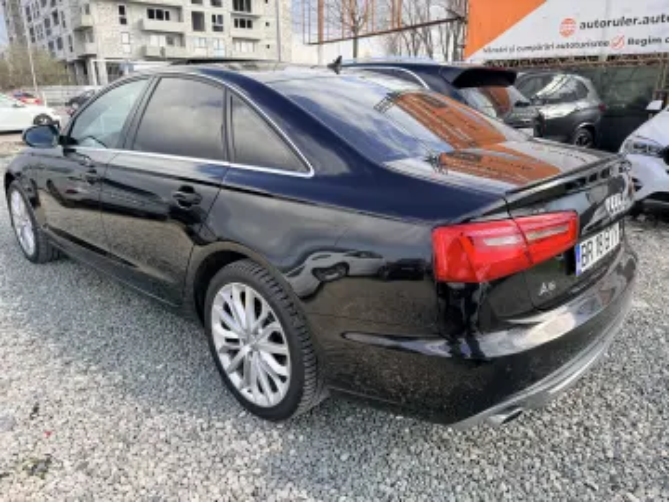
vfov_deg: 56.8
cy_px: 251
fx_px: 464
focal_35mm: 24
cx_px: 334
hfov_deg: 71.6
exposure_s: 1/643
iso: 100
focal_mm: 6.76
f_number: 1.78
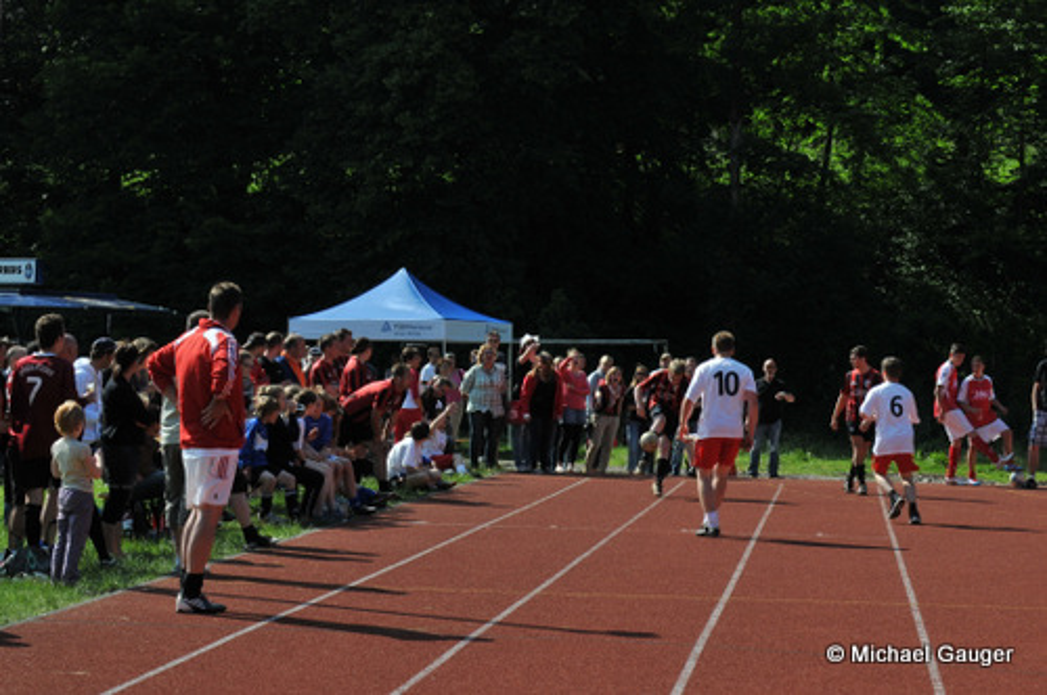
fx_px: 3050
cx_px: 524
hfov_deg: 19.5
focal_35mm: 105
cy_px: 348
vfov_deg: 13.0
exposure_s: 1/1250
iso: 500
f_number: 8
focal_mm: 70
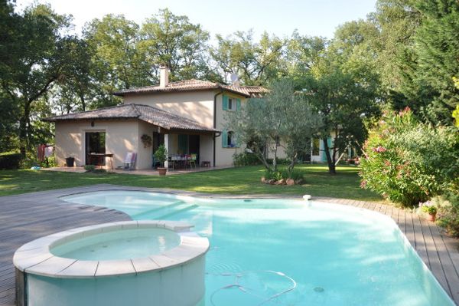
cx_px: 230
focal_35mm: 27
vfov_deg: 47.9
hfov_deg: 67.4
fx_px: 344
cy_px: 153
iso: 200
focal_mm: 18
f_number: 7.1
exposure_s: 1/200
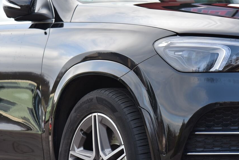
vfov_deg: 9.5
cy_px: 79
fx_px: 963
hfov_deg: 14.1
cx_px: 143
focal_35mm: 145
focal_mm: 120
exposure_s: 1/125
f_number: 5.6
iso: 500
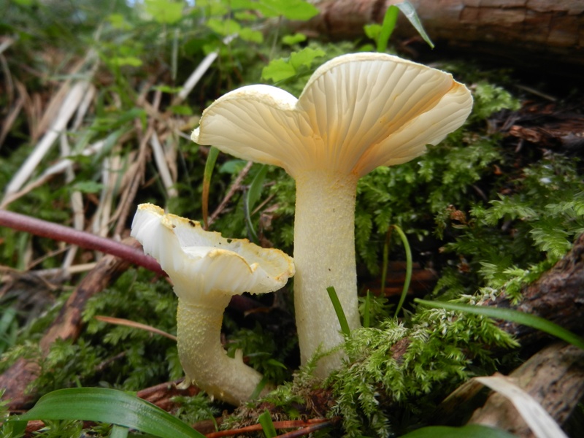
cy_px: 219
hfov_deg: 69.4
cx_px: 292
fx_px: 422
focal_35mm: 25
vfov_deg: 54.9
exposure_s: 1/50
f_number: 3.5
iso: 160
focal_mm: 4.5
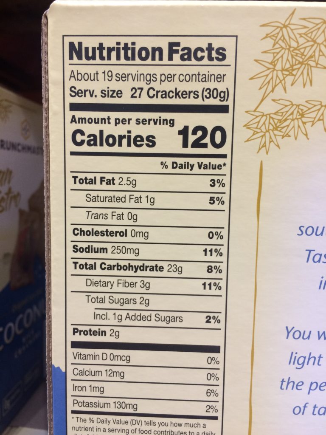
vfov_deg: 61.7
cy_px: 218
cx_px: 163
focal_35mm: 29
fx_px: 364
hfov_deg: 48.2
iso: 80
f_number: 2.2
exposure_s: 1/30
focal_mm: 4.15
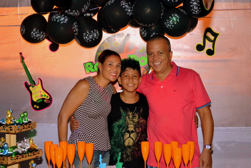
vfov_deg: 28.1
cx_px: 126
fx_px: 335
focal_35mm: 48
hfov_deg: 41.1
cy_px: 84
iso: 3200
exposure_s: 1/60
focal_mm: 32
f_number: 4.8
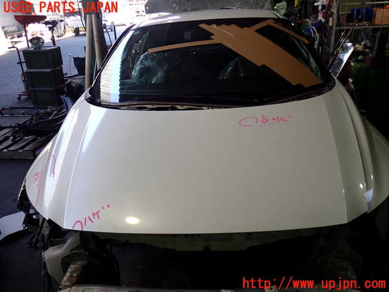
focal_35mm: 30
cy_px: 146
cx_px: 194
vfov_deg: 46.8
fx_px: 337
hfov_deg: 60.0
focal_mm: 5.4
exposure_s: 1/125
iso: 125
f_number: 2.3
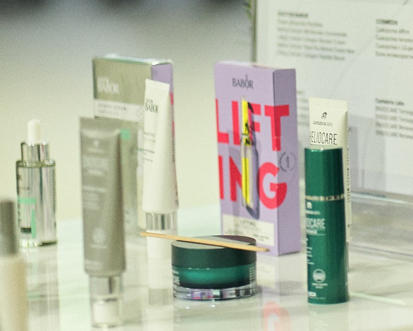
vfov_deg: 6.2
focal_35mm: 248
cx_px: 443
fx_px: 3033
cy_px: 54
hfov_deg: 7.7
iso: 1000
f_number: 1.8
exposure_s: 1/100
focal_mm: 85
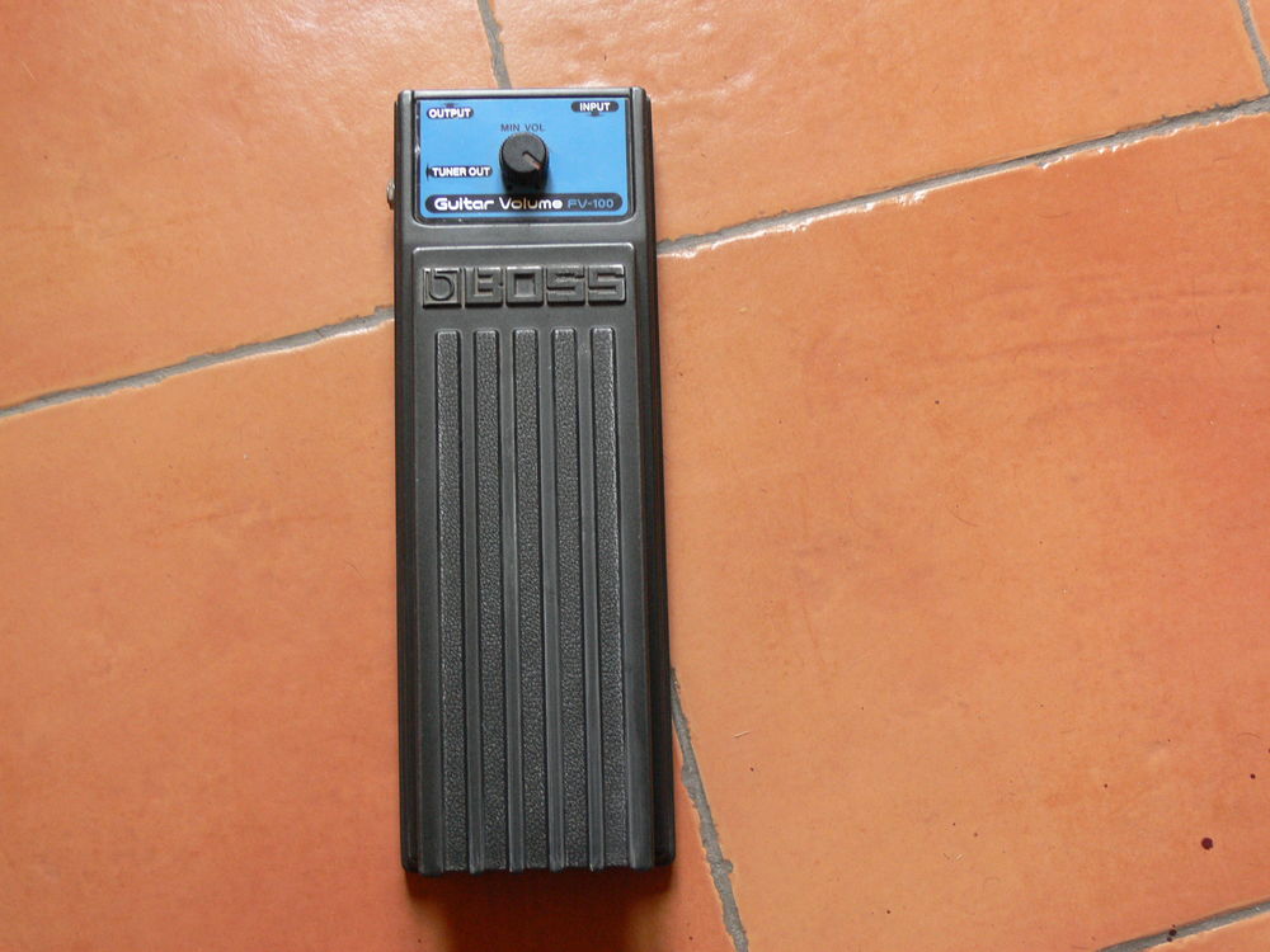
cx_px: 635
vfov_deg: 32.2
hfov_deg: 42.1
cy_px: 476
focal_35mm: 45
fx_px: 1651
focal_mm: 9.4
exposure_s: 1/20
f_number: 3.2
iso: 200
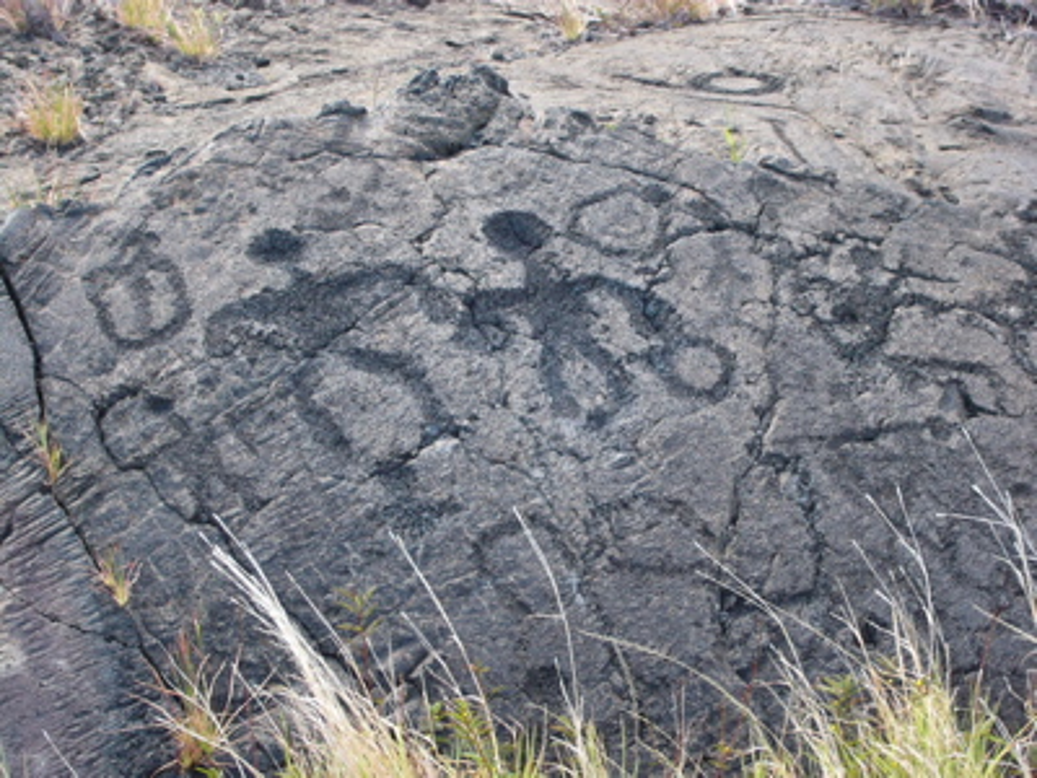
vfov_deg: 15.1
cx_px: 518
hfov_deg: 20.0
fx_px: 2936
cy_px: 389
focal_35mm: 98
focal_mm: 16.3
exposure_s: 1/50
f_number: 4.8
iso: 100
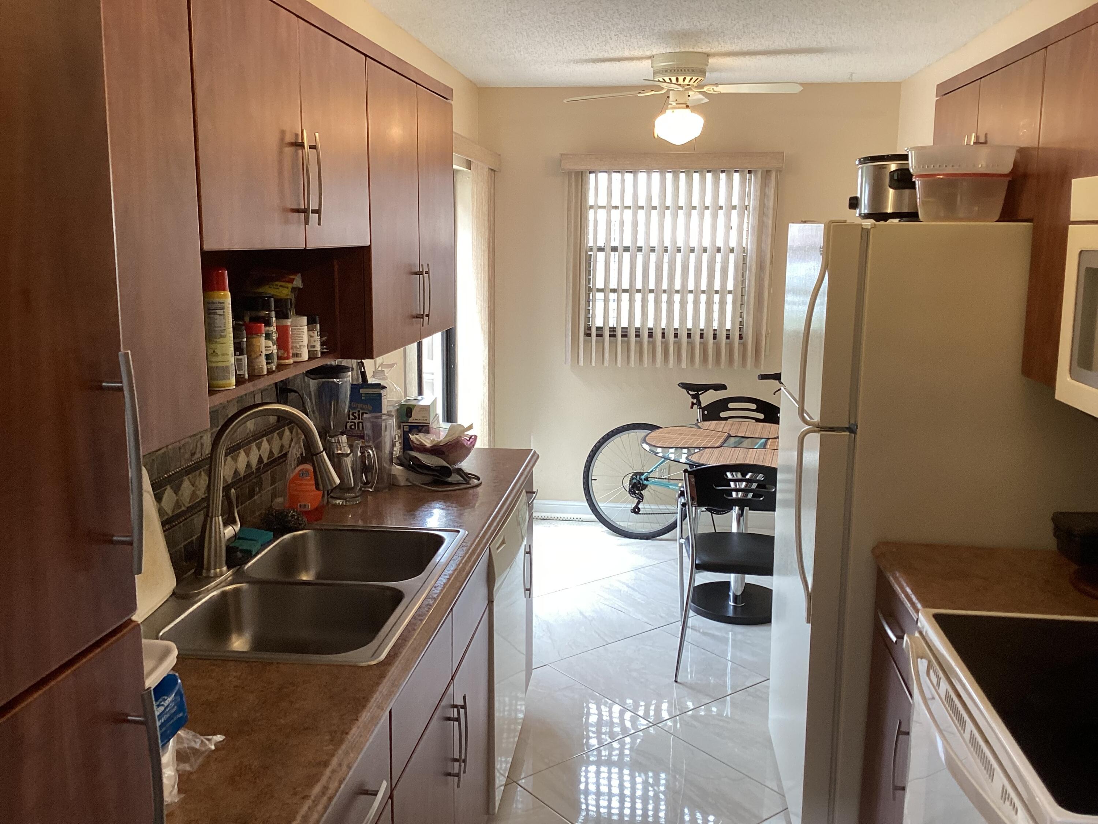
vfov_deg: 45.4
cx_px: 549
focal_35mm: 31
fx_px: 983
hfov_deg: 58.4
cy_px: 412
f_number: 2.4
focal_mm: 3.3
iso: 64
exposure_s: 1/60
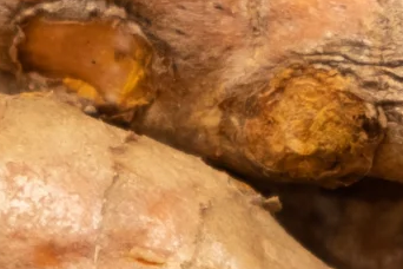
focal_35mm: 457
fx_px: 5115
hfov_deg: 4.5
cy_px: 287
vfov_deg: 3.0
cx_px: 350
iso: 200
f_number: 4
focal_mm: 40.7
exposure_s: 1/100
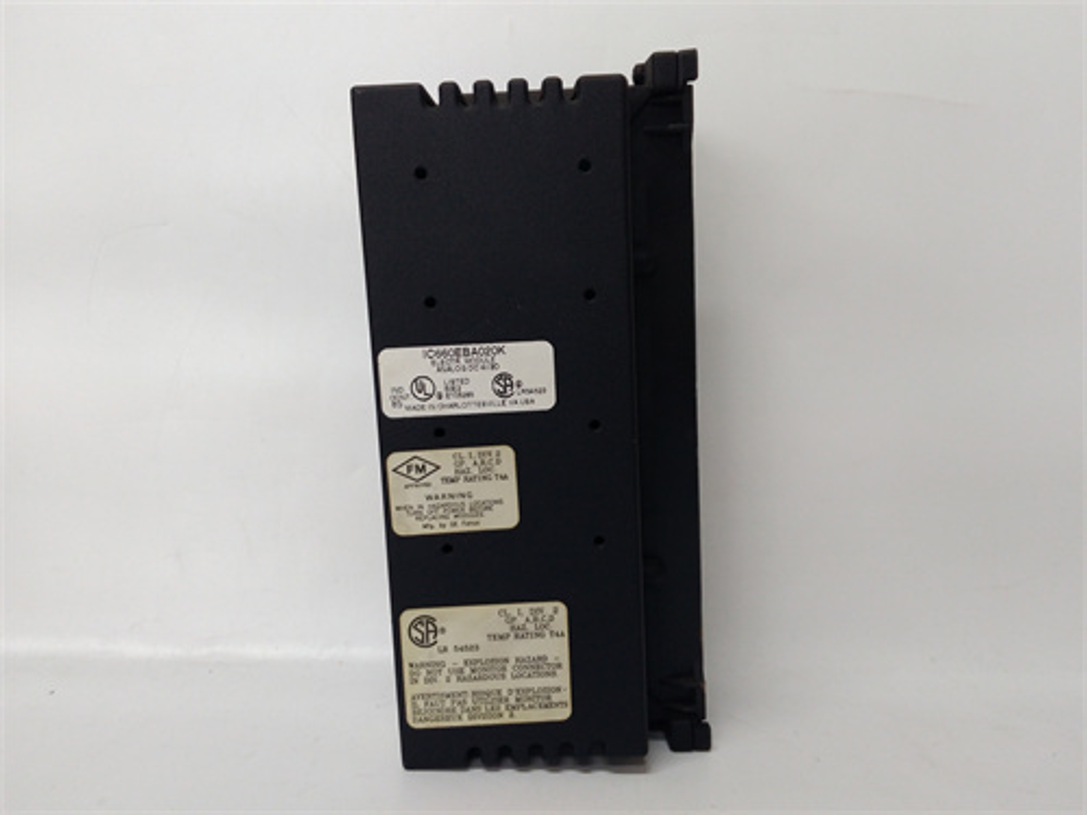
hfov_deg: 65.3
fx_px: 848
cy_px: 408
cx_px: 544
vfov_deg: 51.4
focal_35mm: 27
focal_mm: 3.79
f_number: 2
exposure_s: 1/33
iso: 157
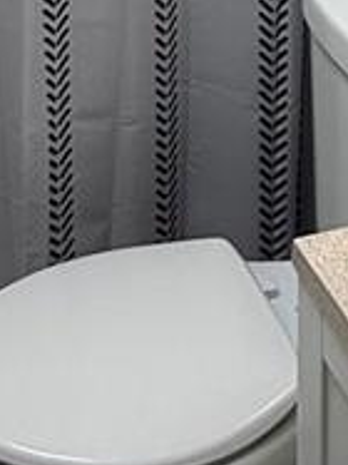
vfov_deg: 17.3
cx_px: 77
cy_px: -400
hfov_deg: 16.3
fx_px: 1208
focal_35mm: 90
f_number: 2.2
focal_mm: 2.22
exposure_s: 1/99
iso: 64
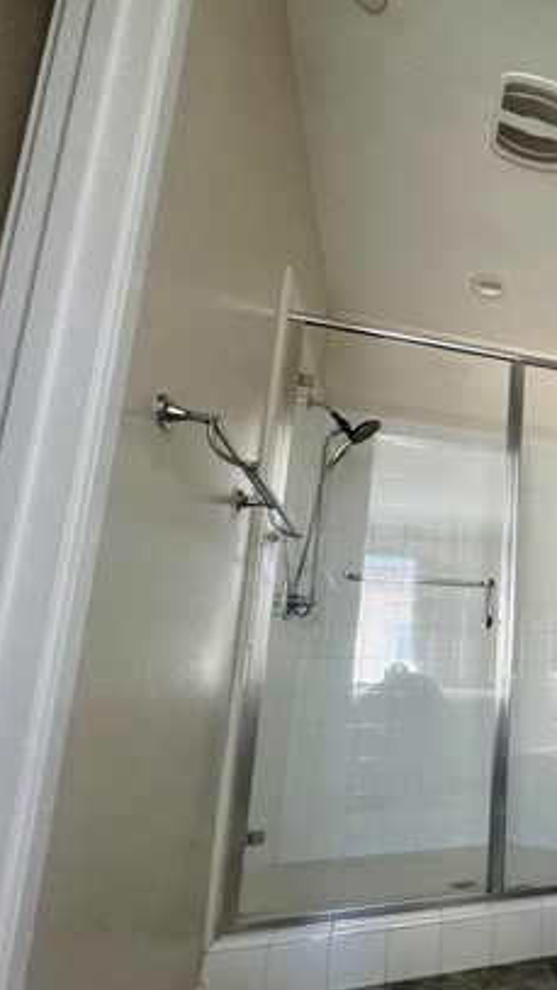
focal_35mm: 24
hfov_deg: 38.1
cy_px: 562
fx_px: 630
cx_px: 637
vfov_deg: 75.9
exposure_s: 1/60
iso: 640
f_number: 2.2
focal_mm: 2.22
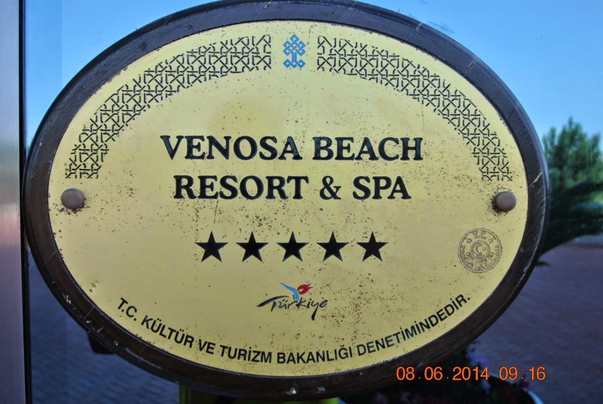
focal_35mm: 36
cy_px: 202
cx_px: 302
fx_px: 604
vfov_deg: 37.0
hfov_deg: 53.1
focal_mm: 24
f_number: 5.6
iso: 110
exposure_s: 1/125
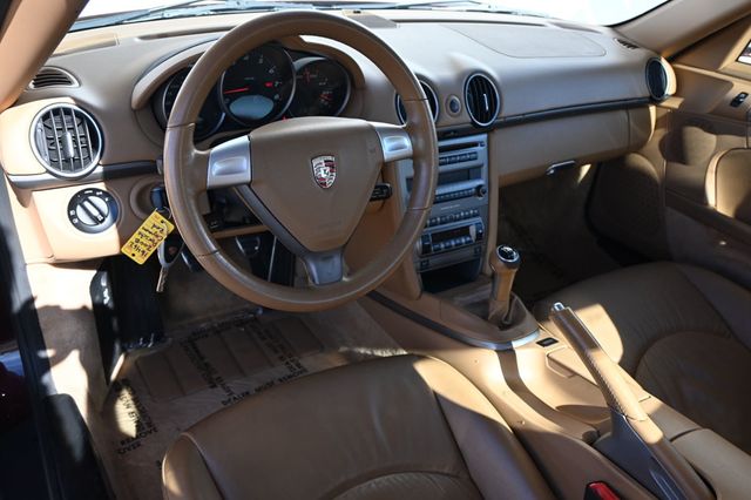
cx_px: 376
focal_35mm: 30
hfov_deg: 62.0
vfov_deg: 43.6
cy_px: 250
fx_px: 625
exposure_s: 1/250
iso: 220
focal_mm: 20
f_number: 4
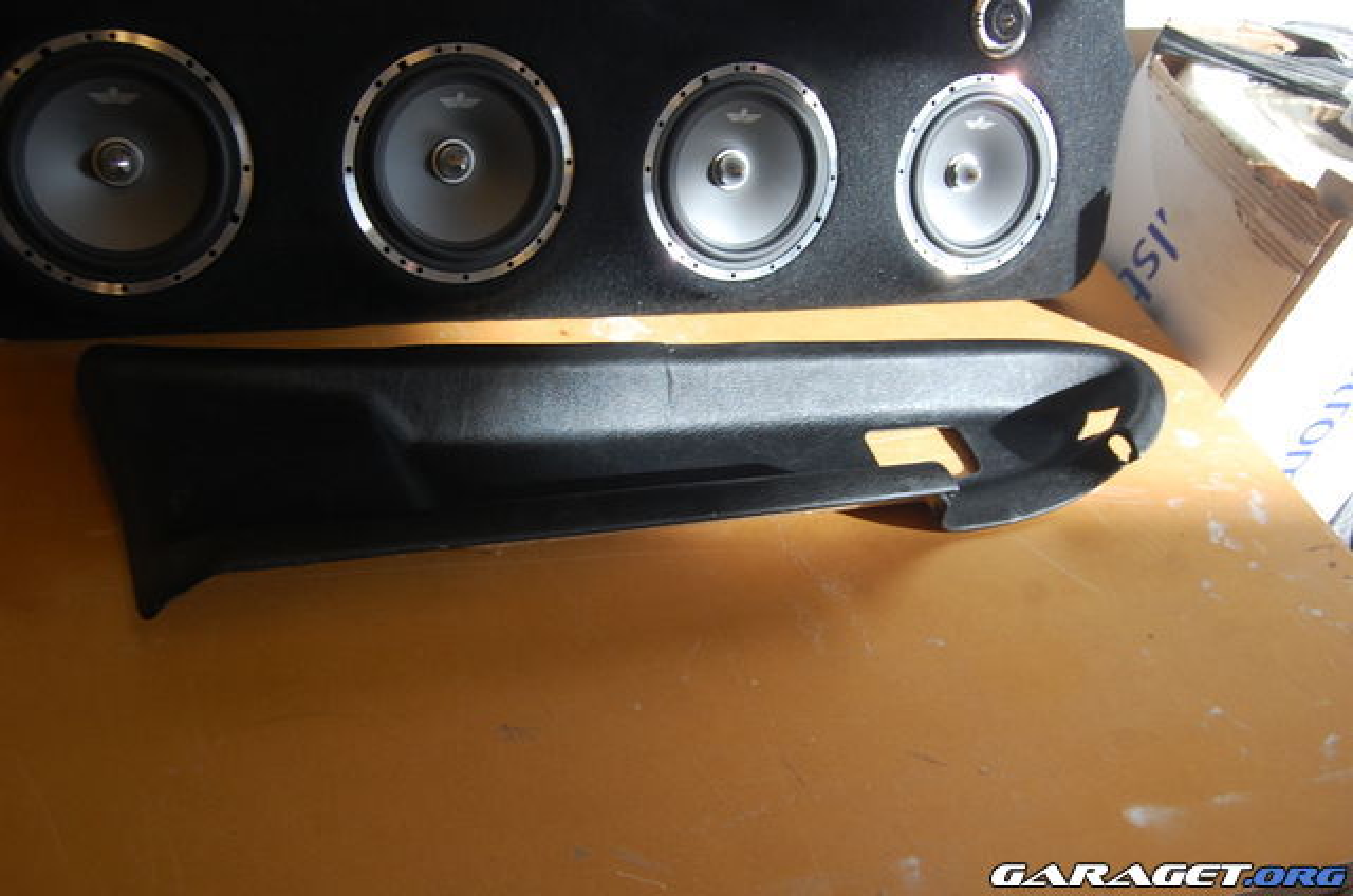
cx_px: 676
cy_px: 448
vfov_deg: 38.2
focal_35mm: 34
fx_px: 1294
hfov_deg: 55.2
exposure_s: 1/100
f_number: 5
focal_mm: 23
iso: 400
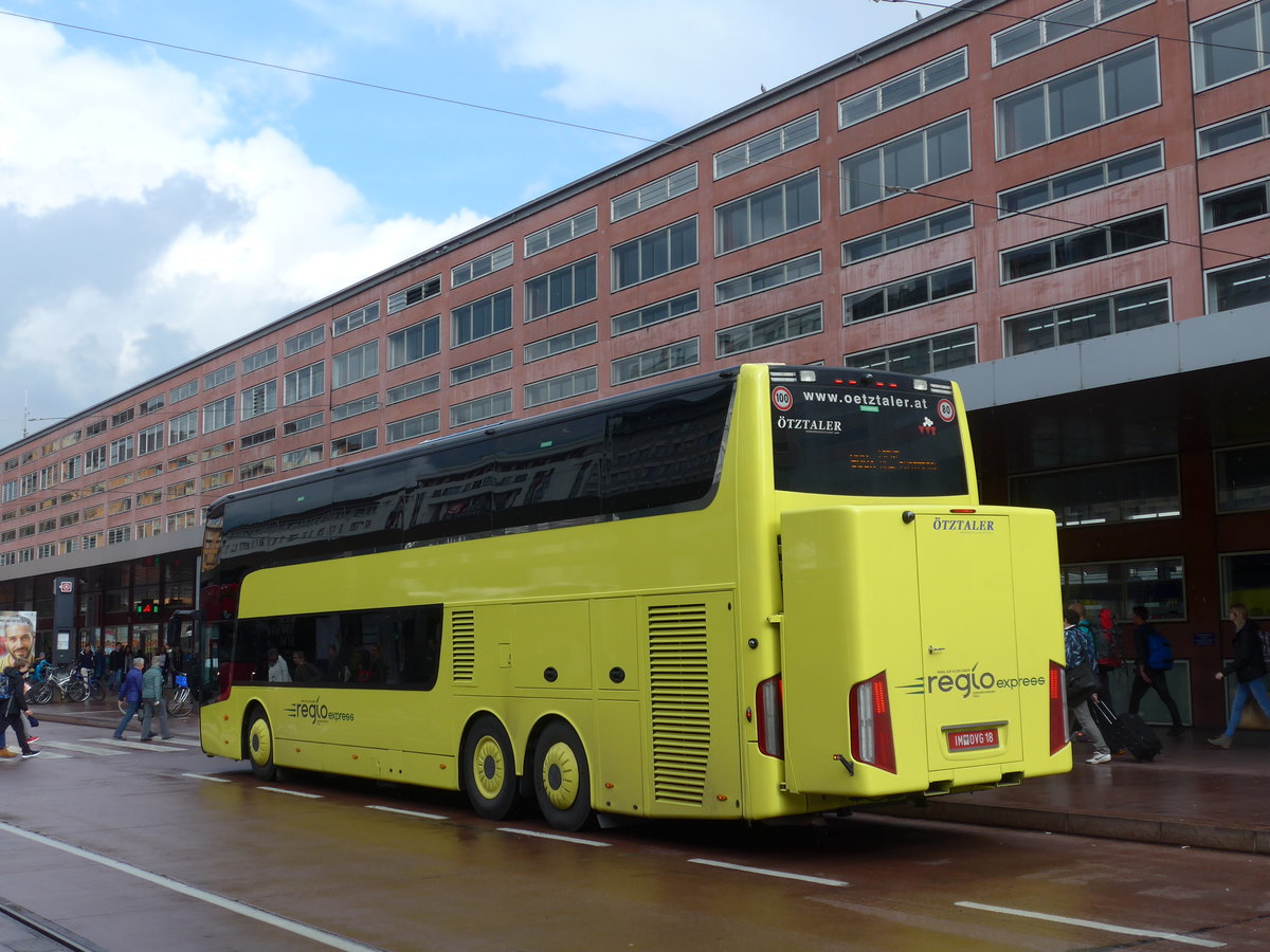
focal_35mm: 44
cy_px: 476
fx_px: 1614
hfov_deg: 42.9
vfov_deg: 32.9
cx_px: 635
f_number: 2.8
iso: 80
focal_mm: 9
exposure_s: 1/1000
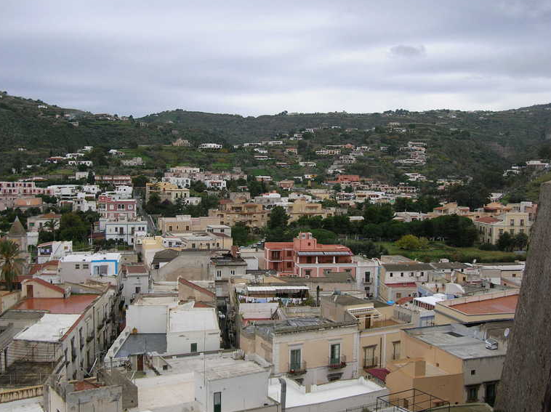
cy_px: 213
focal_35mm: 38
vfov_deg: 37.7
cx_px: 270
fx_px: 604
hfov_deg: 49.0
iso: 50
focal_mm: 6
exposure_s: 1/114
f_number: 2.7
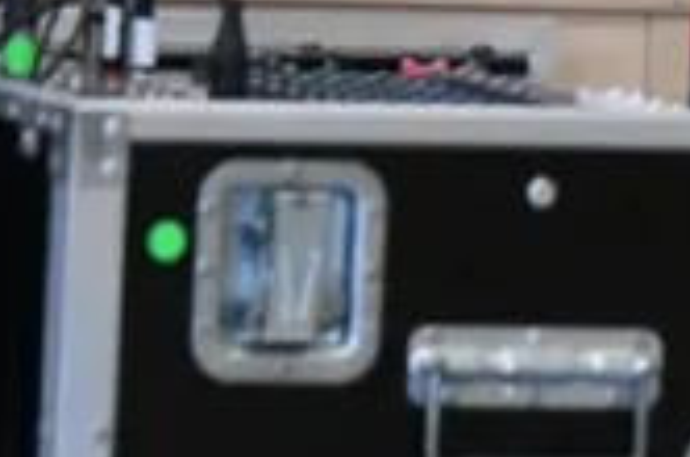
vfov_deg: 1.8
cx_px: 241
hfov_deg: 2.7
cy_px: -764
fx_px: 14787
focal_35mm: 773
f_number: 2.8
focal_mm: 125
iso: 8000
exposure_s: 1/1250
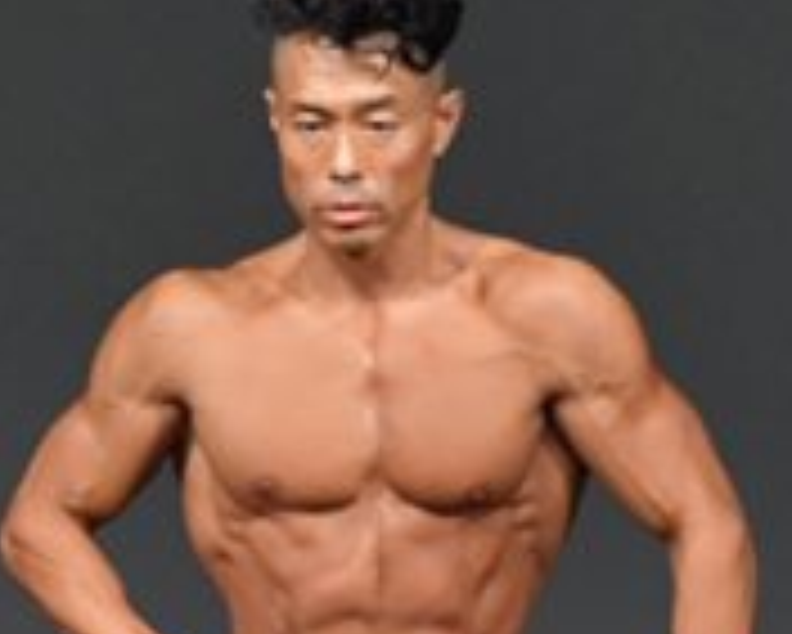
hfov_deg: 1.6
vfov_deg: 1.3
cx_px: 214
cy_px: 850
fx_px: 29012
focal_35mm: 1237
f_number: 5.6
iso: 4000
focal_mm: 200
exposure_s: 1/400
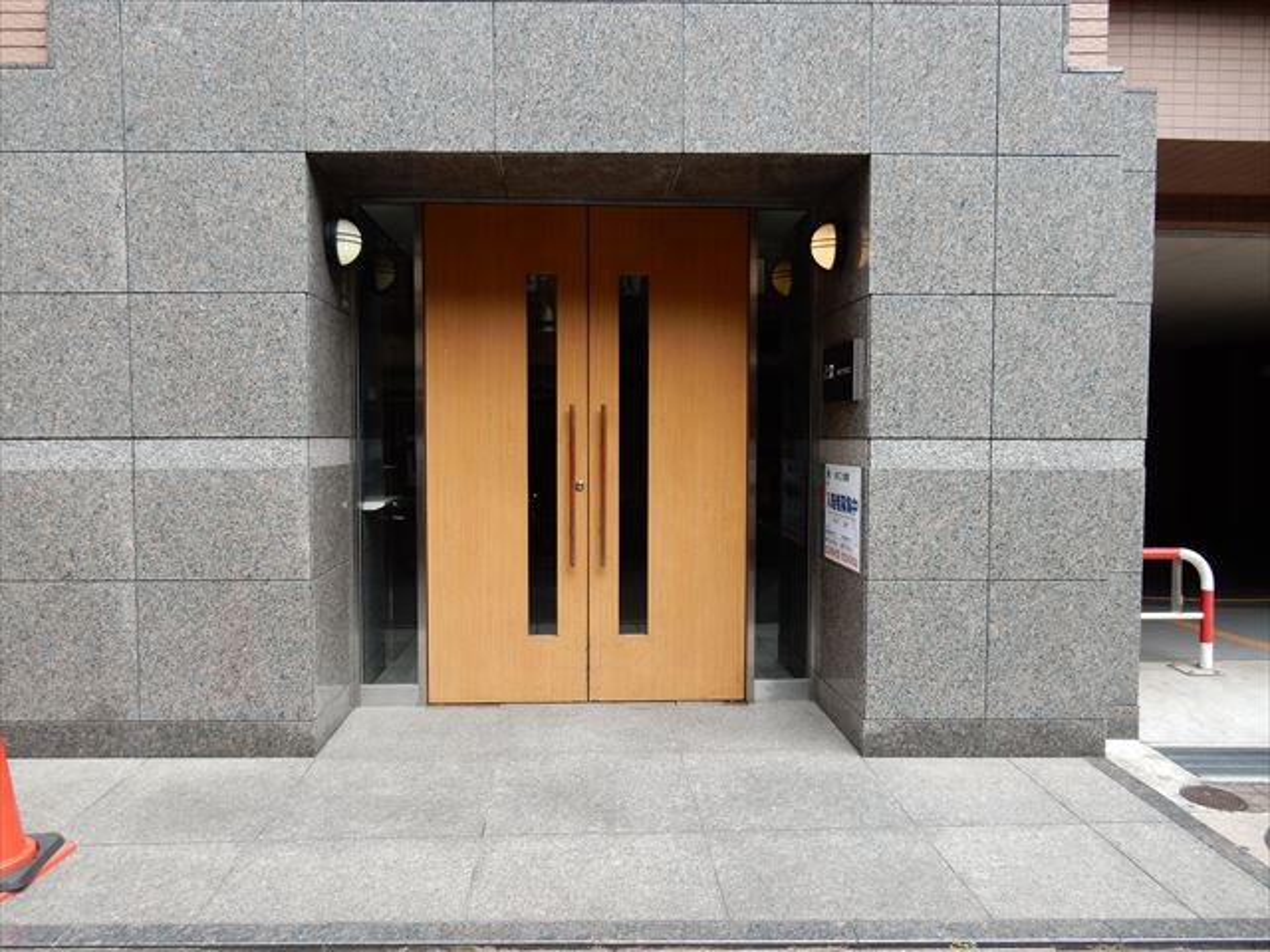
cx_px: 635
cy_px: 476
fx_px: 917
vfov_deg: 54.9
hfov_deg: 69.4
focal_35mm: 25
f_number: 3.7
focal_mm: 4.5
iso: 125
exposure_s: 1/200
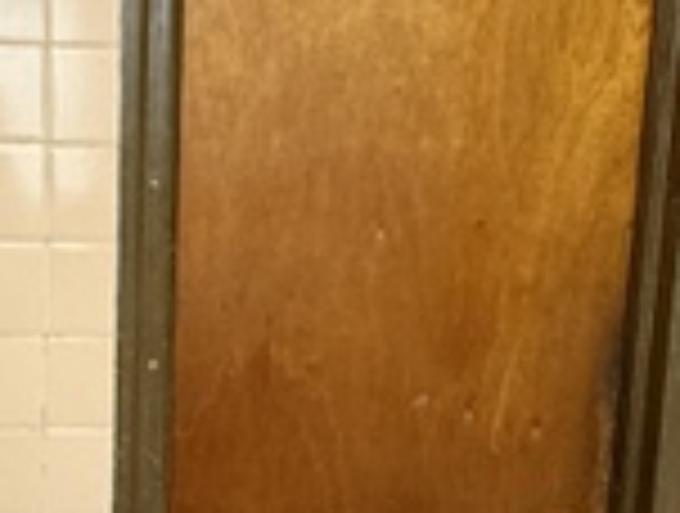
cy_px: 374
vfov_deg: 19.9
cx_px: 59
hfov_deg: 25.4
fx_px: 1457
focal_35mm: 74
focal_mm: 2.22
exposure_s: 1/60
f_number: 2.2
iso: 400
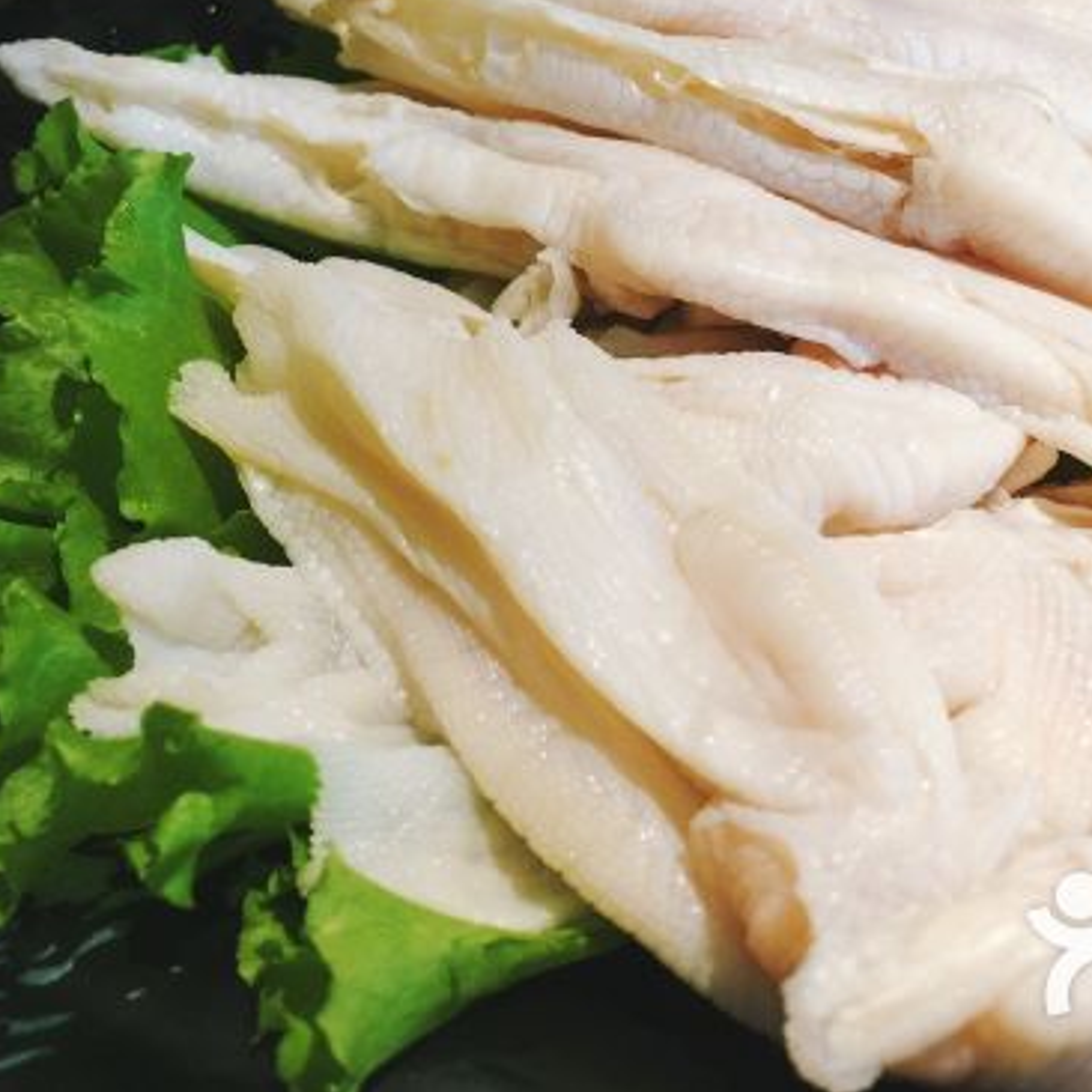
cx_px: 731
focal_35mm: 49
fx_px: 1749
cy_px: 315
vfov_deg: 34.2
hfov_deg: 34.3
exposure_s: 1/17
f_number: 2.2
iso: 40
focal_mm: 4.15
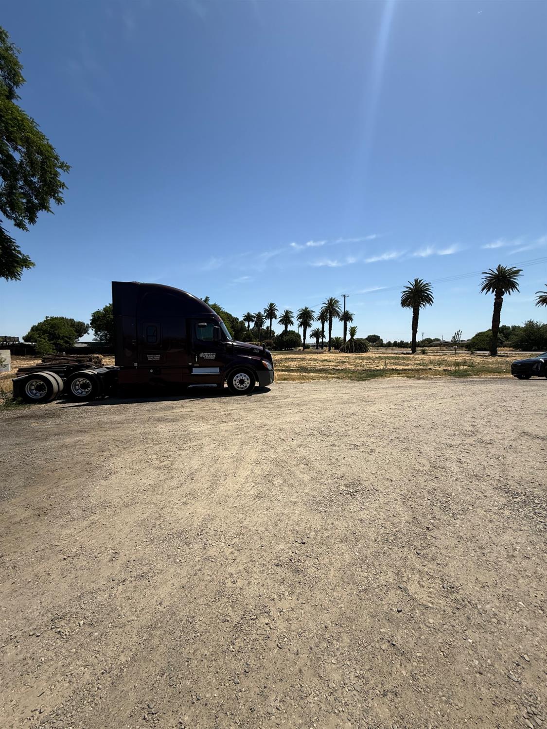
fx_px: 295
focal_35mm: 14
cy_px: 364
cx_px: 274
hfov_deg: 85.7
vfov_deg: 102.1
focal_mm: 2.22
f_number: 2.2
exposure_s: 1/3460
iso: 50
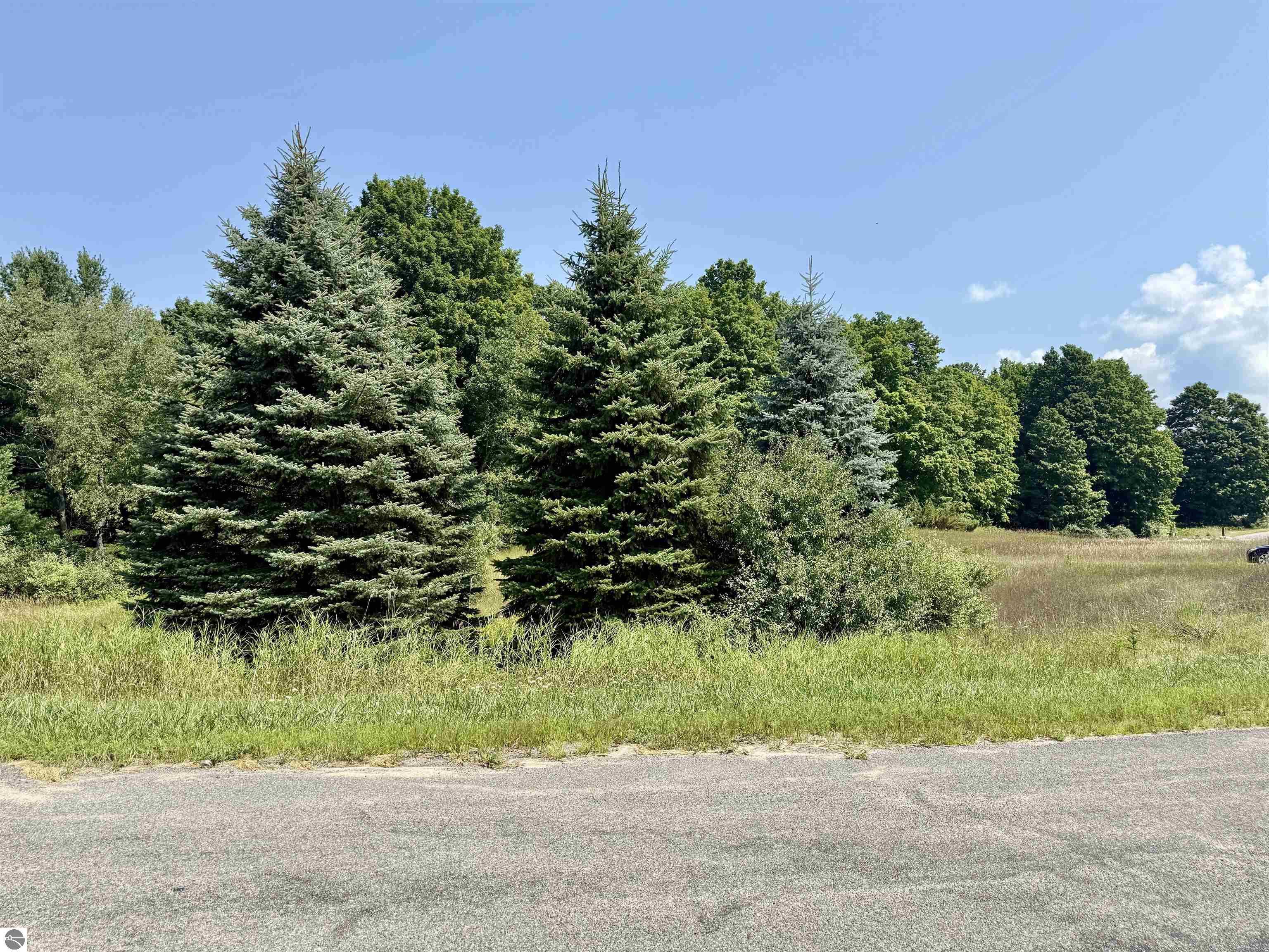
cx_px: 634
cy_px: 476
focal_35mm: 24
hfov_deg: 71.6
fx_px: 880
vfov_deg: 56.8
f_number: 1.78
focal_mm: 6.76
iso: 80
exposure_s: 1/3953
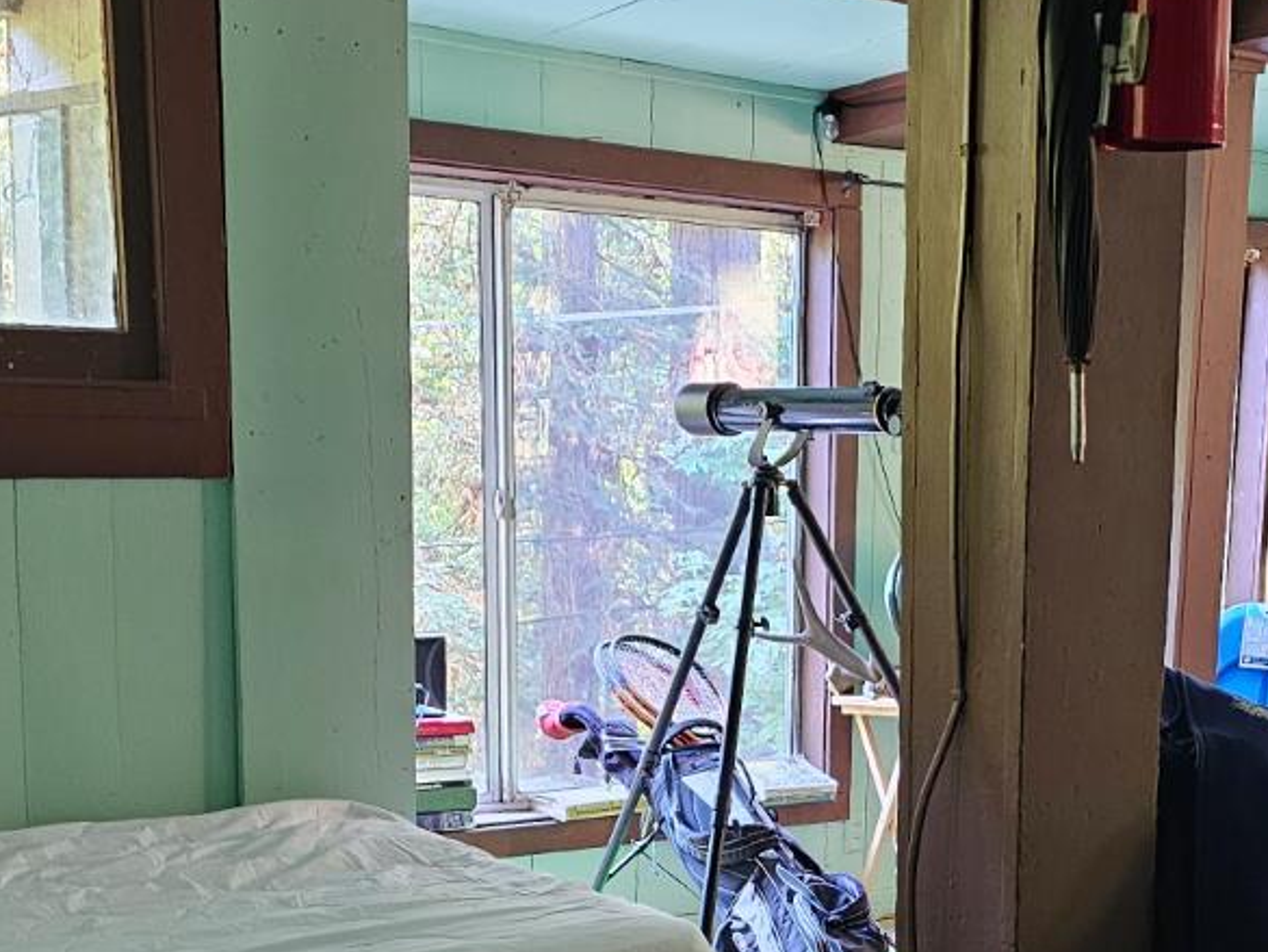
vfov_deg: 24.4
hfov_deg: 32.2
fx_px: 2162
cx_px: 910
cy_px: 773
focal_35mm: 59
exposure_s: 1/24
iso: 800
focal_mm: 6.3
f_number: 1.7
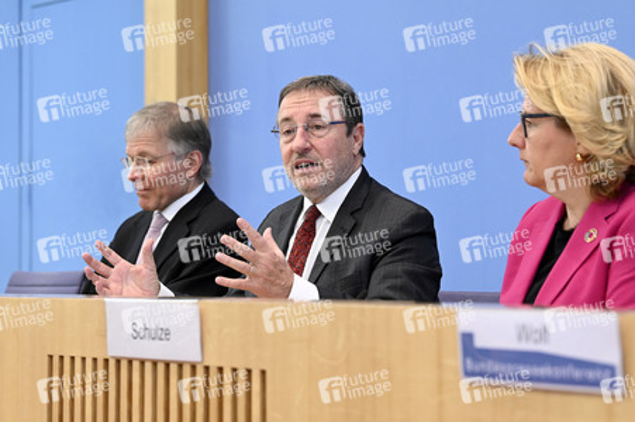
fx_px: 1851
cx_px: 318
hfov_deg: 19.5
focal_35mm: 105
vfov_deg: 13.0
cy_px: 211
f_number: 5.6
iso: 2500
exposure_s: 1/400
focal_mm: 105
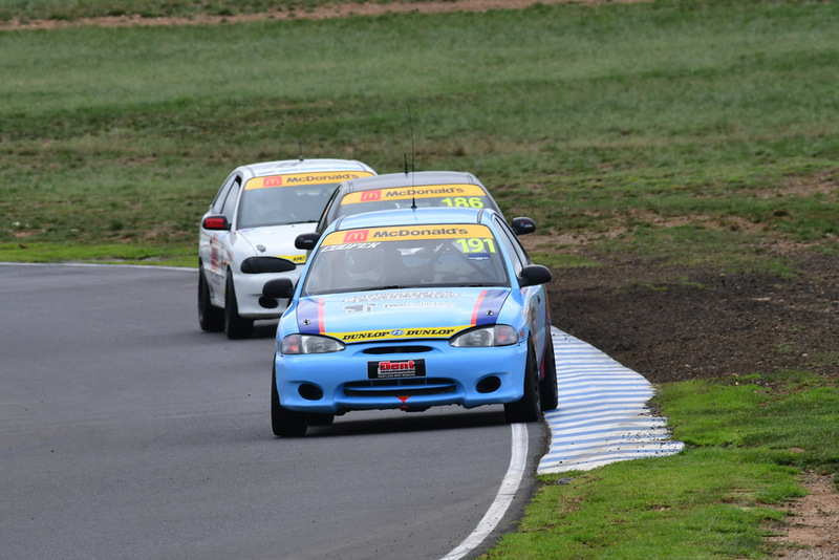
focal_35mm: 720
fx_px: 16785
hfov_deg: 2.9
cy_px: 280
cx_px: 420
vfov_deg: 1.9
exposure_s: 1/640
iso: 640
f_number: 13
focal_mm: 480
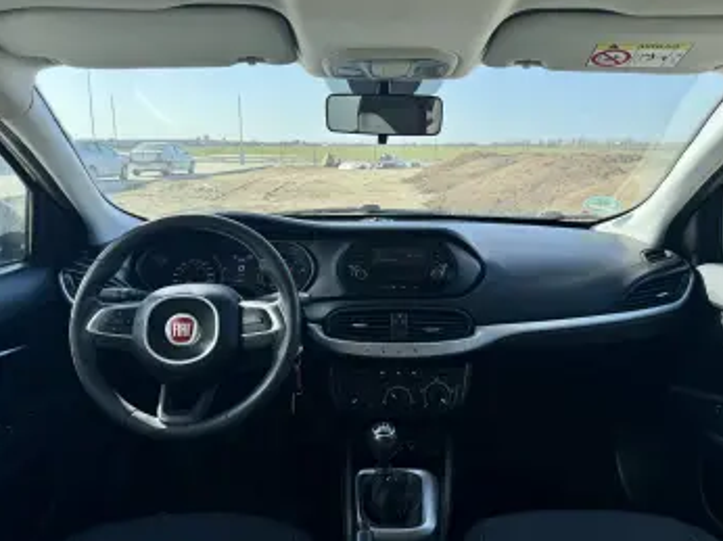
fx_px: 522
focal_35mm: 25
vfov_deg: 54.8
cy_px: 265
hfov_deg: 69.4
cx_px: 372
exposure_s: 1/1770
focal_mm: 6.76
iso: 100
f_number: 1.78
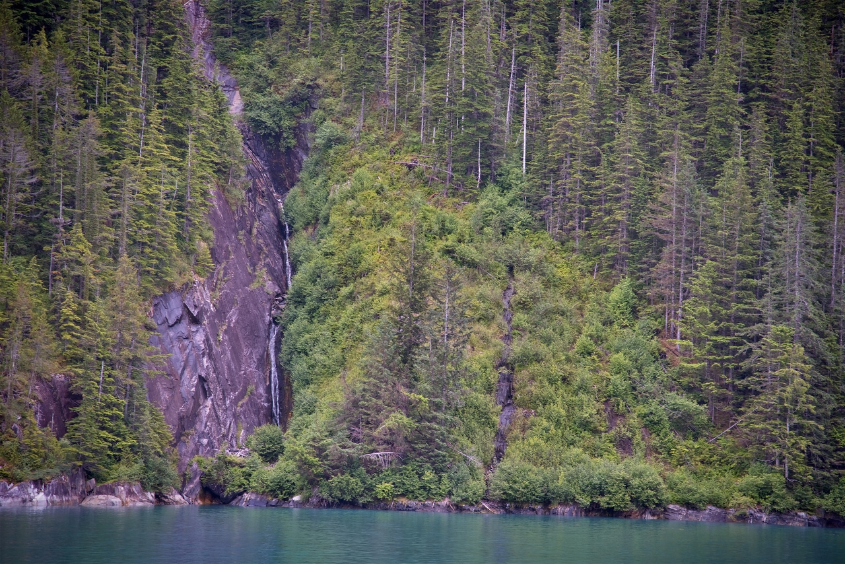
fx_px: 2817
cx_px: 422
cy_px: 282
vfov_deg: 11.4
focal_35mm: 120
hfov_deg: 17.1
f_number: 4
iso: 320
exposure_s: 1/250
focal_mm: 120
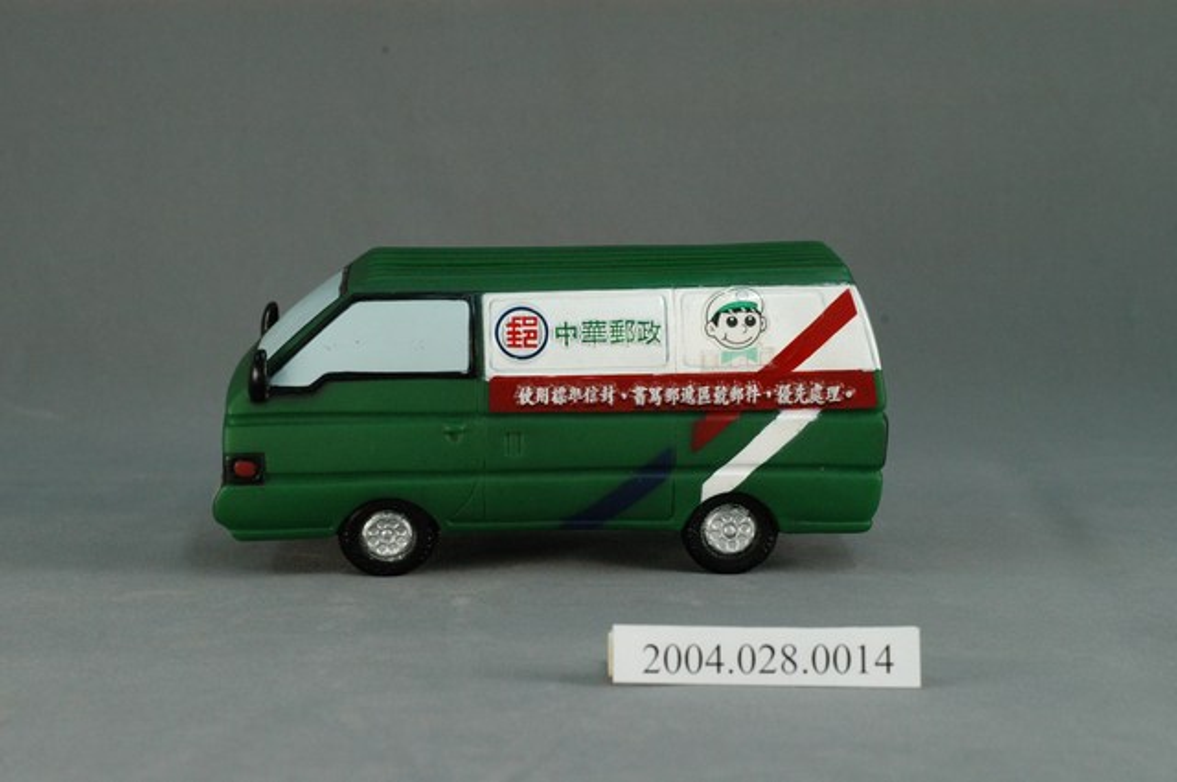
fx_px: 2939
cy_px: 391
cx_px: 588
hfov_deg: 22.6
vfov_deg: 15.1
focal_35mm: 90
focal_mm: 60
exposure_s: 1/40
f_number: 8
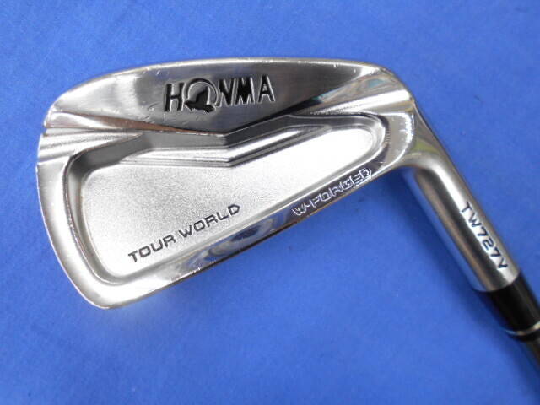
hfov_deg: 67.3
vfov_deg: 53.1
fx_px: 406
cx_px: 270
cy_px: 202
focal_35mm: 26
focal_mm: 4.6
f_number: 3.2
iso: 220
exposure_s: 1/30
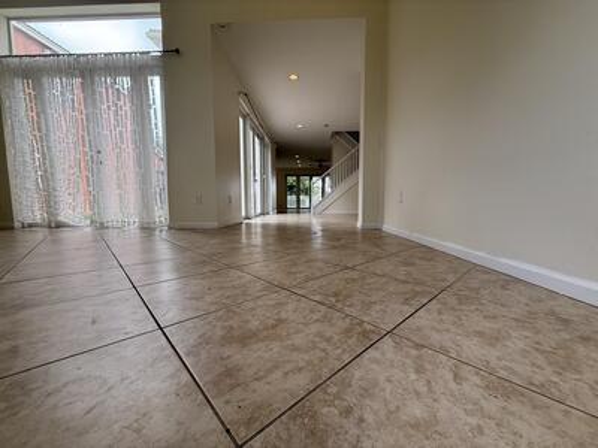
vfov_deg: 85.7
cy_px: 224
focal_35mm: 14
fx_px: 242
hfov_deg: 102.1
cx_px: 299
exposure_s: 1/282
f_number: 2.2
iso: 64
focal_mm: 2.22
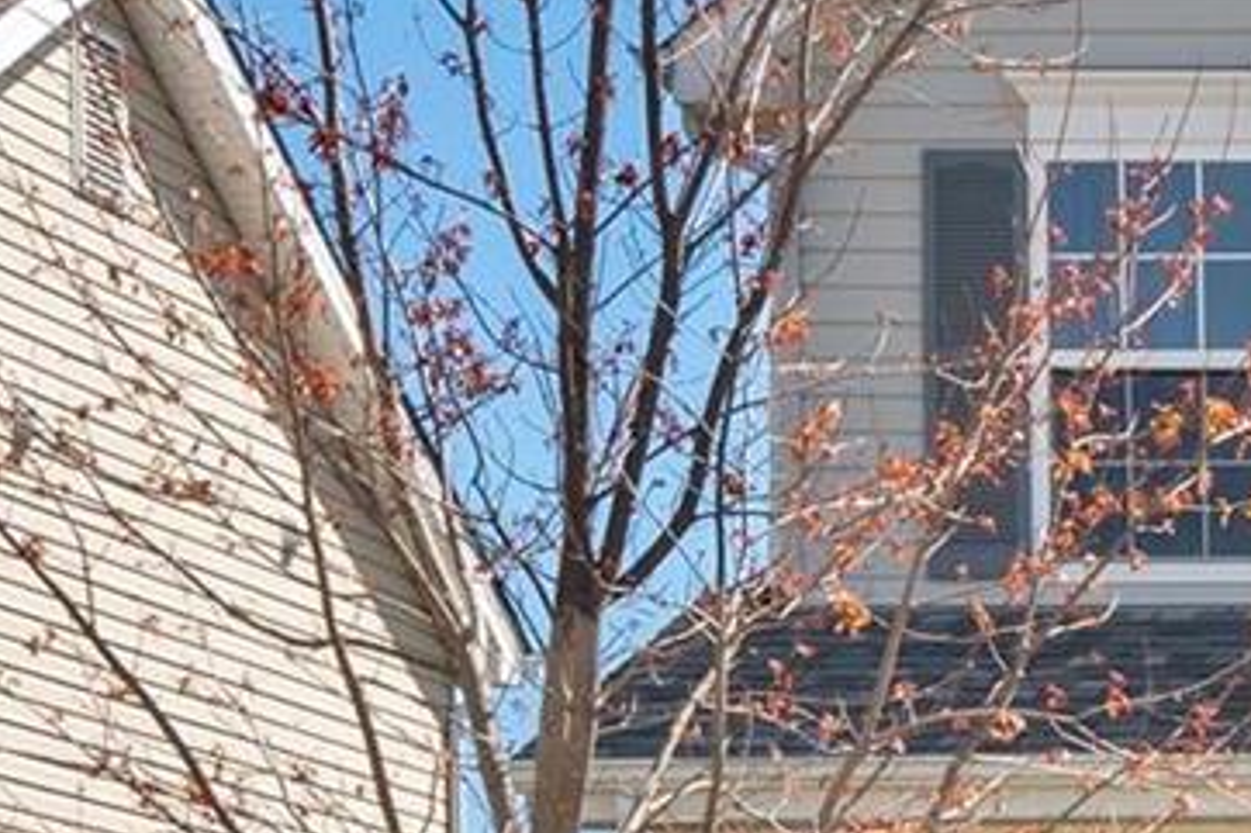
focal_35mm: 159
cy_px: 1089
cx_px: 2423
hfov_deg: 11.7
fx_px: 5522
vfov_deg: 8.5
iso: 400
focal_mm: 18
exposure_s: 1/400
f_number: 8
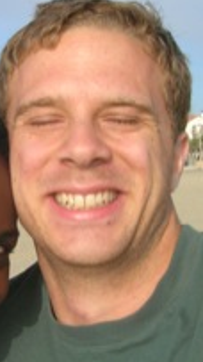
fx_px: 699
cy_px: 177
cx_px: 7
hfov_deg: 16.2
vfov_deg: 29.0
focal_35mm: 73
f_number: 4.9
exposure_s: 1/313
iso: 50
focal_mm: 5.7
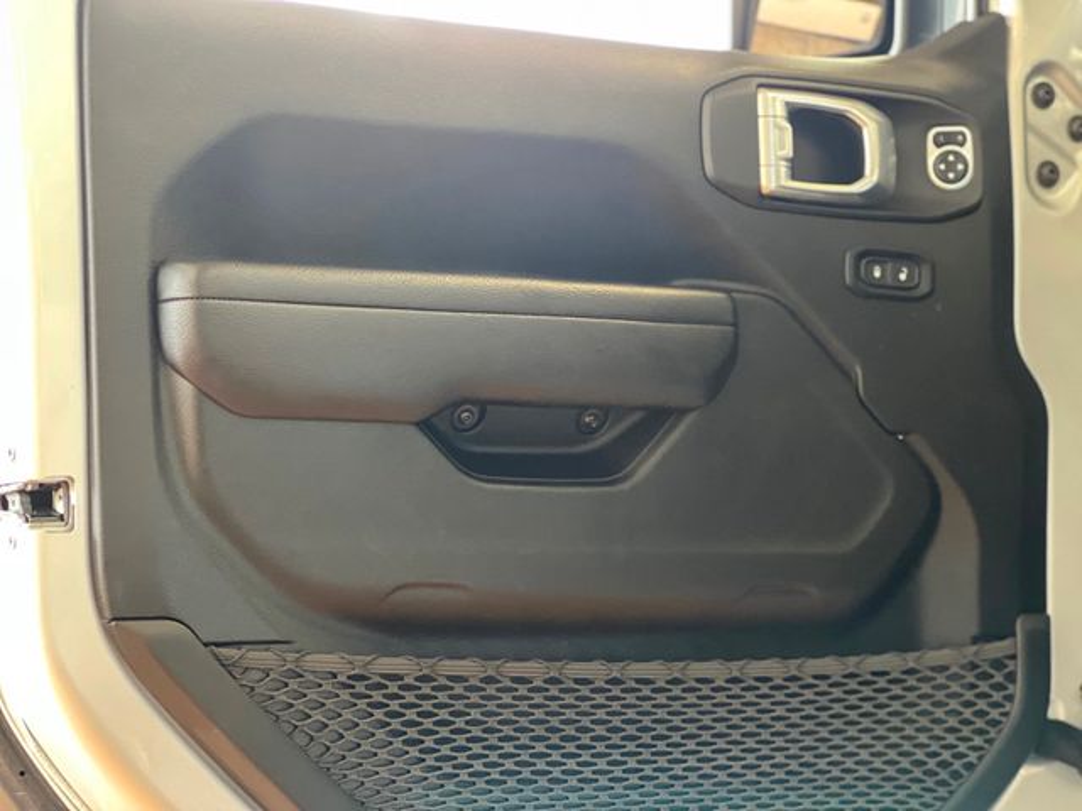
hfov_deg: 25.3
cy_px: 406
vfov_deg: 19.1
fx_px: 2407
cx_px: 541
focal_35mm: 77
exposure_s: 1/20
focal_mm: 9
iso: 400
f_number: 2.8
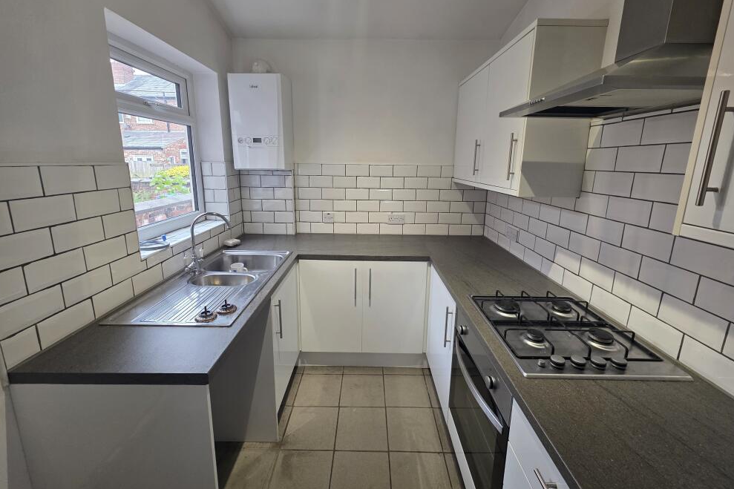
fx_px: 285
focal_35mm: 14
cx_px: 368
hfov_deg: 104.3
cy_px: 223
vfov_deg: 81.0
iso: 160
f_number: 1.9
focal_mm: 2.2
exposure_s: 1/100
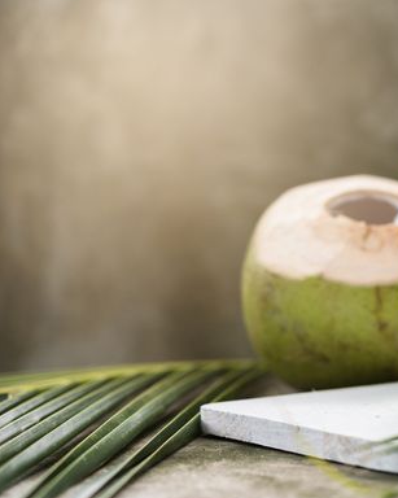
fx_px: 1252
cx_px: 373
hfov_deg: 17.7
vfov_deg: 22.5
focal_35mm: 85
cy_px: 250
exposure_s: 1/125
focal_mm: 60
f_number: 4
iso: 200
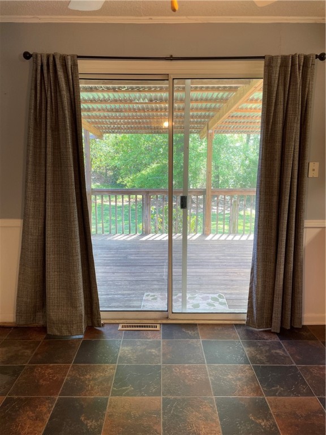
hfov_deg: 53.1
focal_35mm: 26
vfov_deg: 67.3
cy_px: 218
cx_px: 163
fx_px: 326
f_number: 1.6
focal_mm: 4.2
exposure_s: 1/60
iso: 64
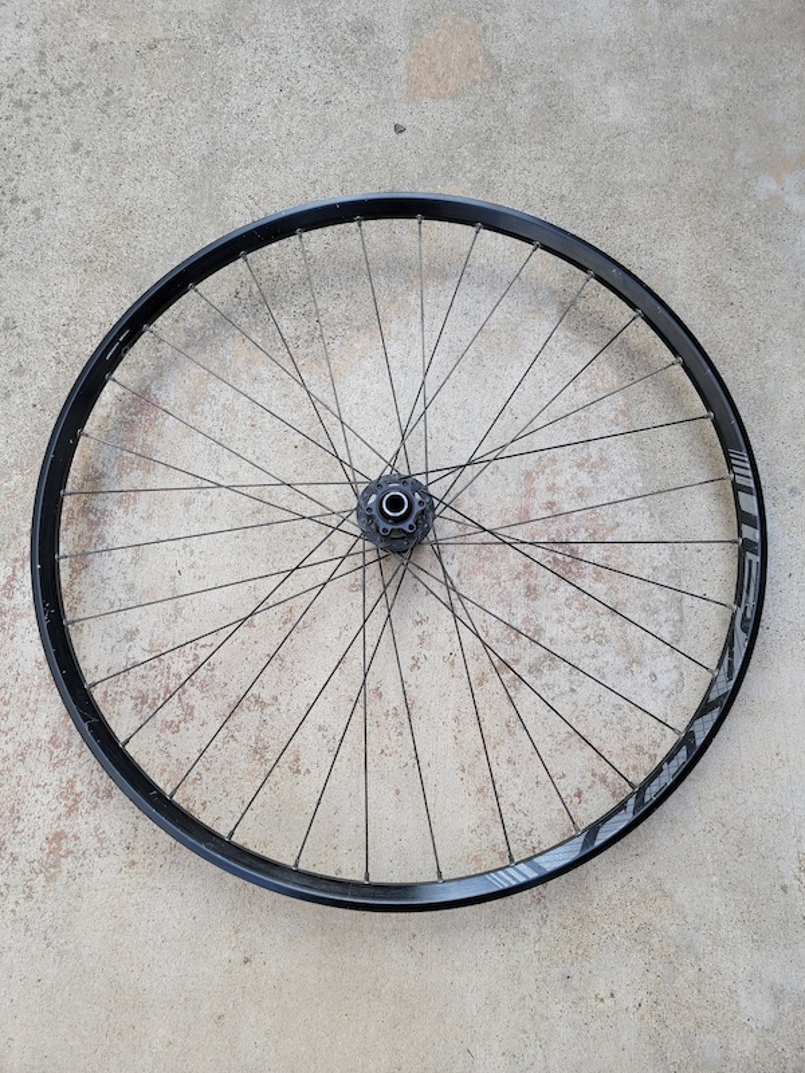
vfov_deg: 71.6
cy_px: 536
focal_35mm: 24
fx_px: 744
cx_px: 402
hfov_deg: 56.8
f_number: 1.8
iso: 25
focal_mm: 6.7
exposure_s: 1/120
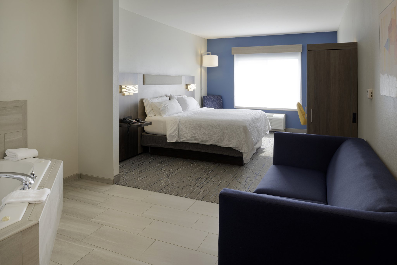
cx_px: 198
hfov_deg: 73.7
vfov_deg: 53.2
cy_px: 132
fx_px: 265
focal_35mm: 24
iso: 400
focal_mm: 24
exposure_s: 1/3
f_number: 13
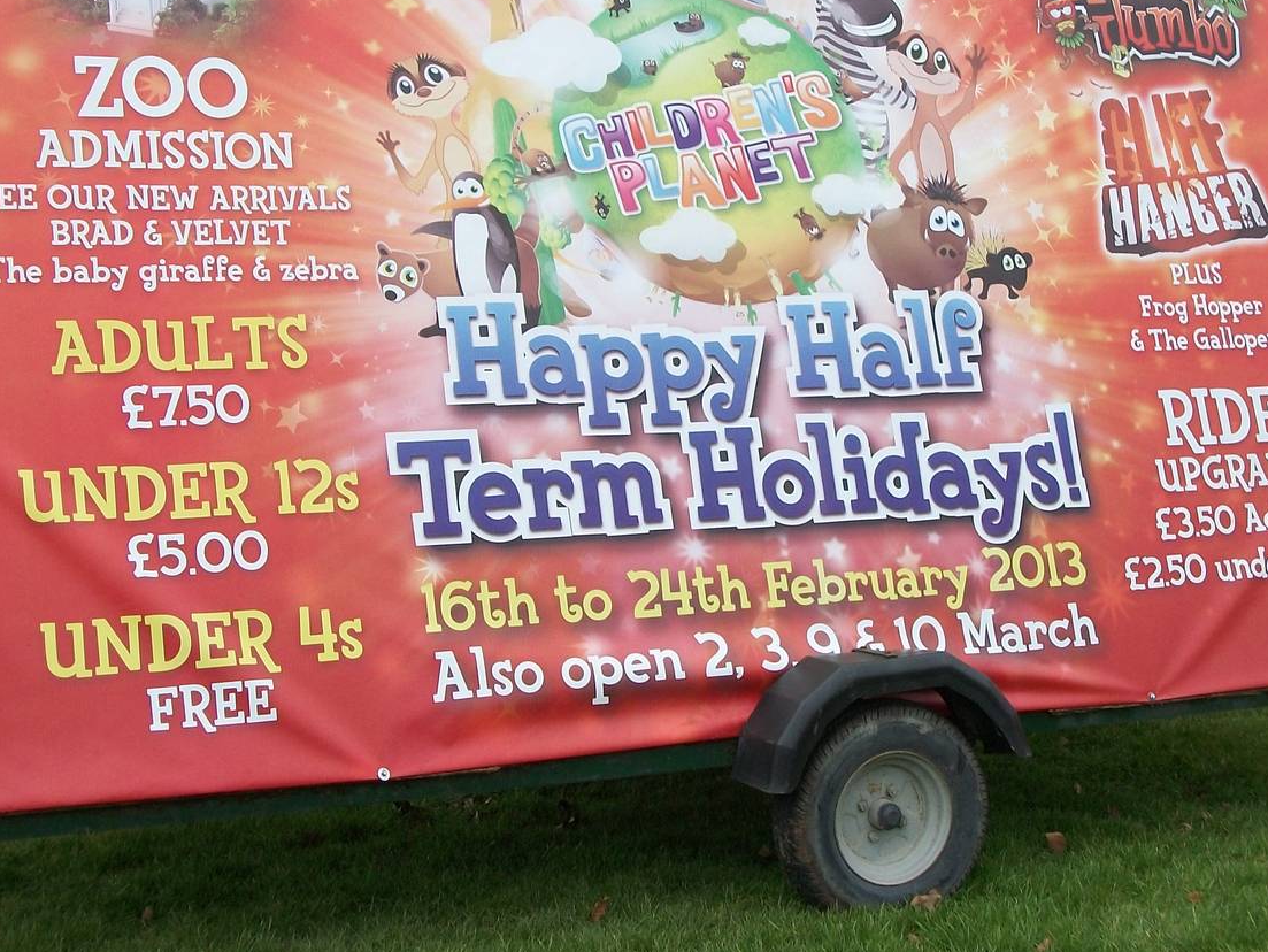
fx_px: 2125
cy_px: 286
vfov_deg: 25.1
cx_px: 659
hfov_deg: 33.2
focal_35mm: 58
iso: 80
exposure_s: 1/100
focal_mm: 7.1
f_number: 3.2
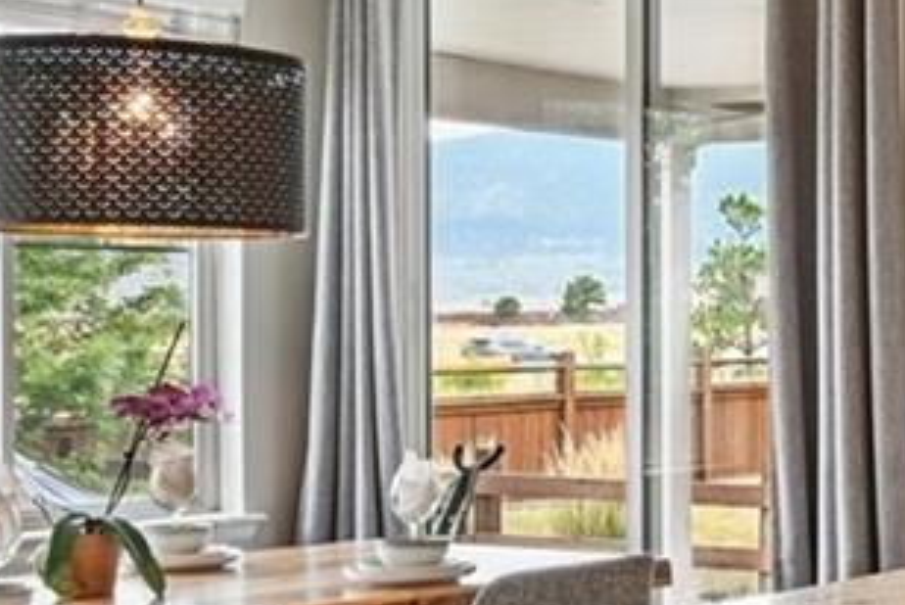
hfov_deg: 21.0
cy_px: 314
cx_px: 1322
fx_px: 2088
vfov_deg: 16.5
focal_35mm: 83
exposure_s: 1/13
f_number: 10
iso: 400
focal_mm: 16
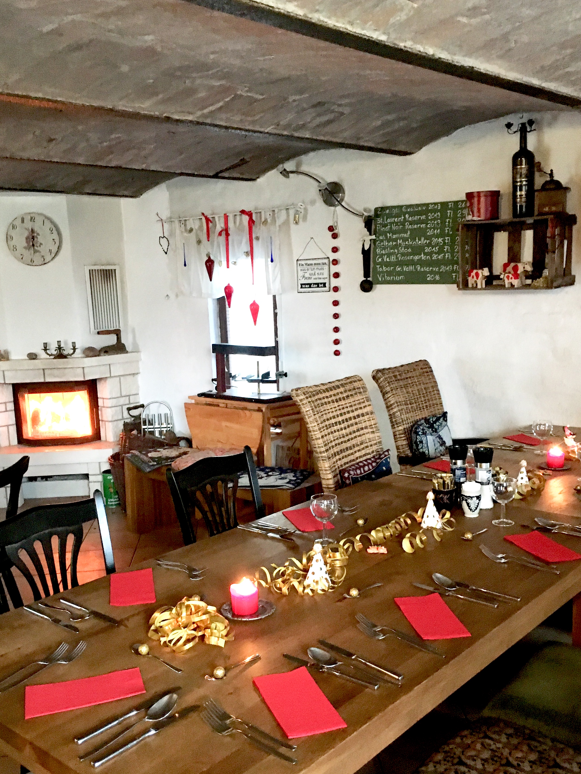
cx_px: 286
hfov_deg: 40.7
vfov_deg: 52.5
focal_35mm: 35
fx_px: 783
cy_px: 423
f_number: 2.2
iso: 400
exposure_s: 1/17
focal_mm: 4.15
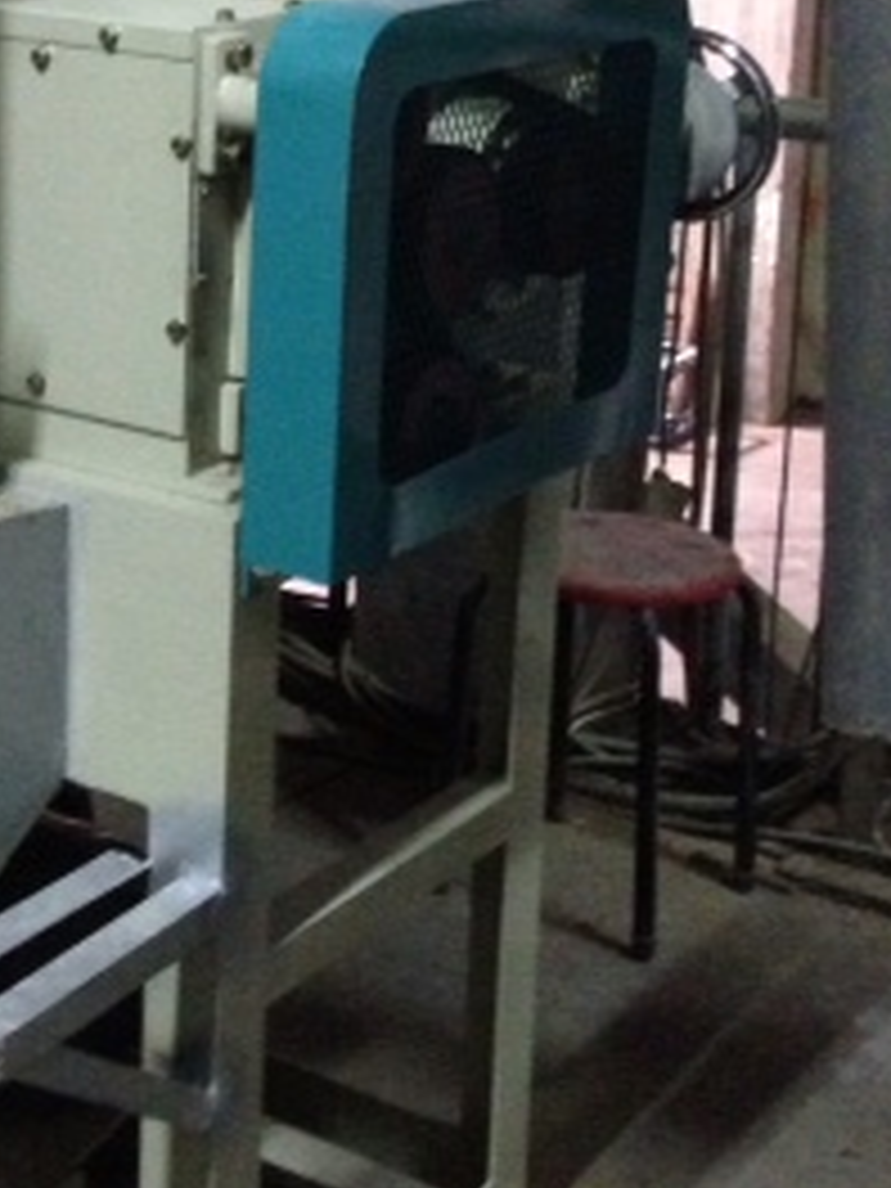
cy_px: 243
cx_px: 18
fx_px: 2746
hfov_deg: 18.0
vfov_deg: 24.1
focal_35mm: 80
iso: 800
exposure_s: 1/15
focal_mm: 4.13
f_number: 2.4
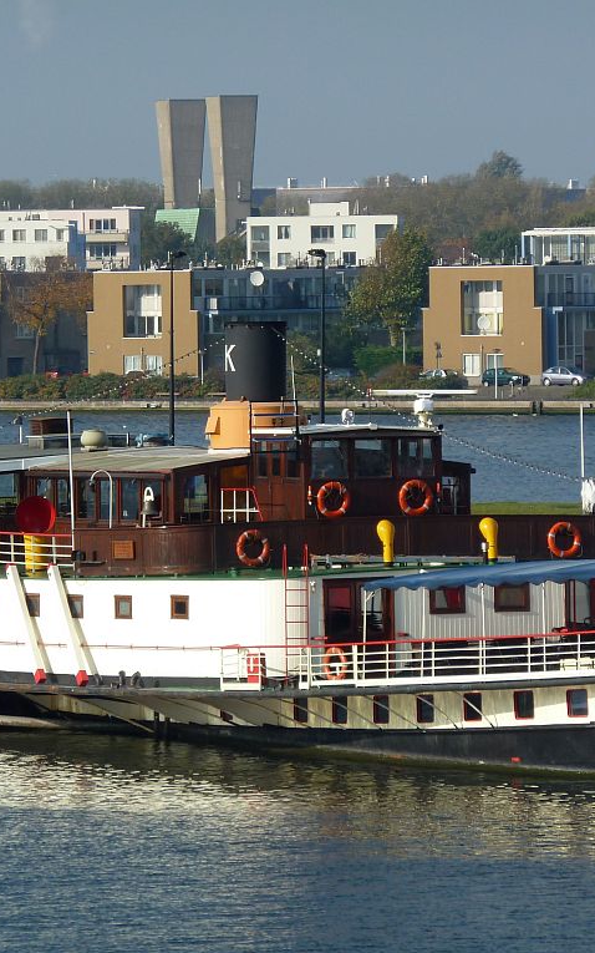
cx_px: 288
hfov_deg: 4.4
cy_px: 476
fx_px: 7733
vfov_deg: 7.0
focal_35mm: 298
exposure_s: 1/400
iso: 80
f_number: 4.6
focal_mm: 34.4
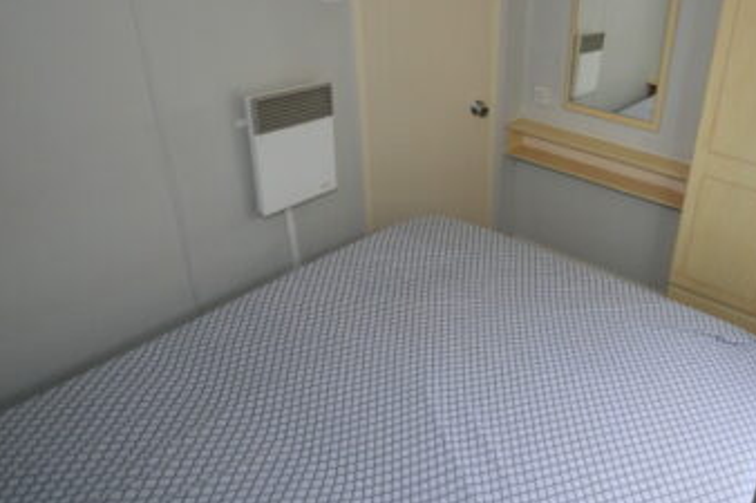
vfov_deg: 52.0
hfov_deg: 68.1
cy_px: 163
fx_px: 504
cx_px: 584
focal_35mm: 24
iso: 720
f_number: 4
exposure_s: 1/60
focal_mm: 10
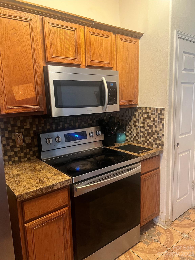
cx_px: 98
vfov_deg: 67.3
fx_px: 195
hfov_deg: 53.1
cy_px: 130
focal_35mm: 26
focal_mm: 5.7
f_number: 1.5
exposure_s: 1/40
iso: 400
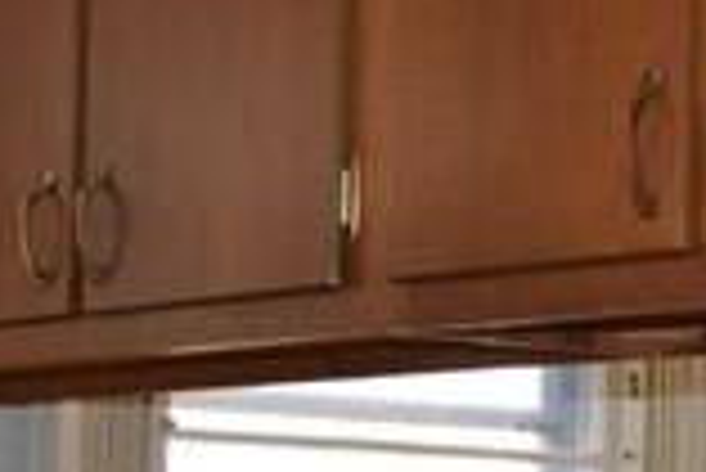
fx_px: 2885
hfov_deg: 13.2
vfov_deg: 9.3
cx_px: 1034
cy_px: 519
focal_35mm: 147
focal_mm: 24
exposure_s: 1/60
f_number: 4
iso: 500
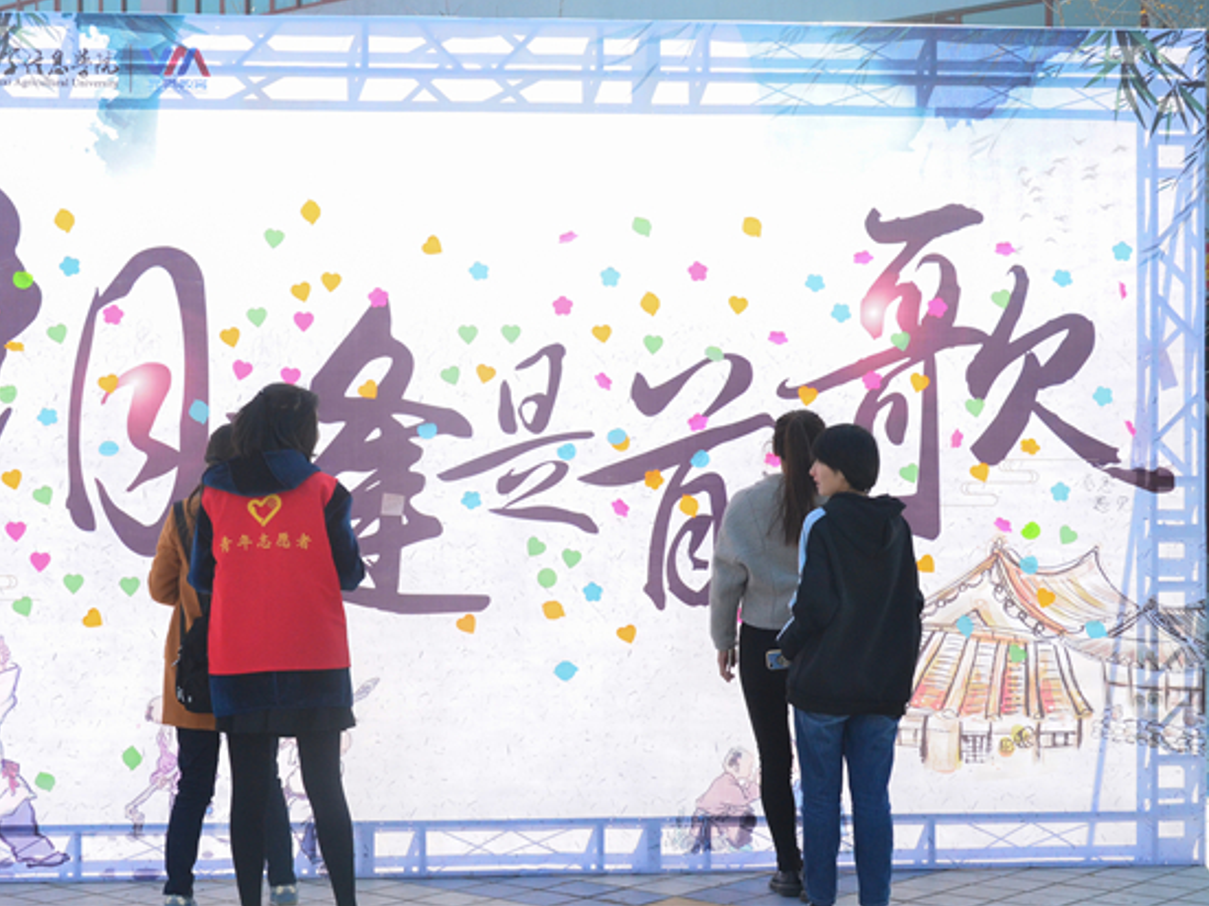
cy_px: 443
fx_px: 2045
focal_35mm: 59
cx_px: 518
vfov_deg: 25.0
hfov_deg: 32.9
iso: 1600
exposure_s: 1/1600
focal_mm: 35
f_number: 8
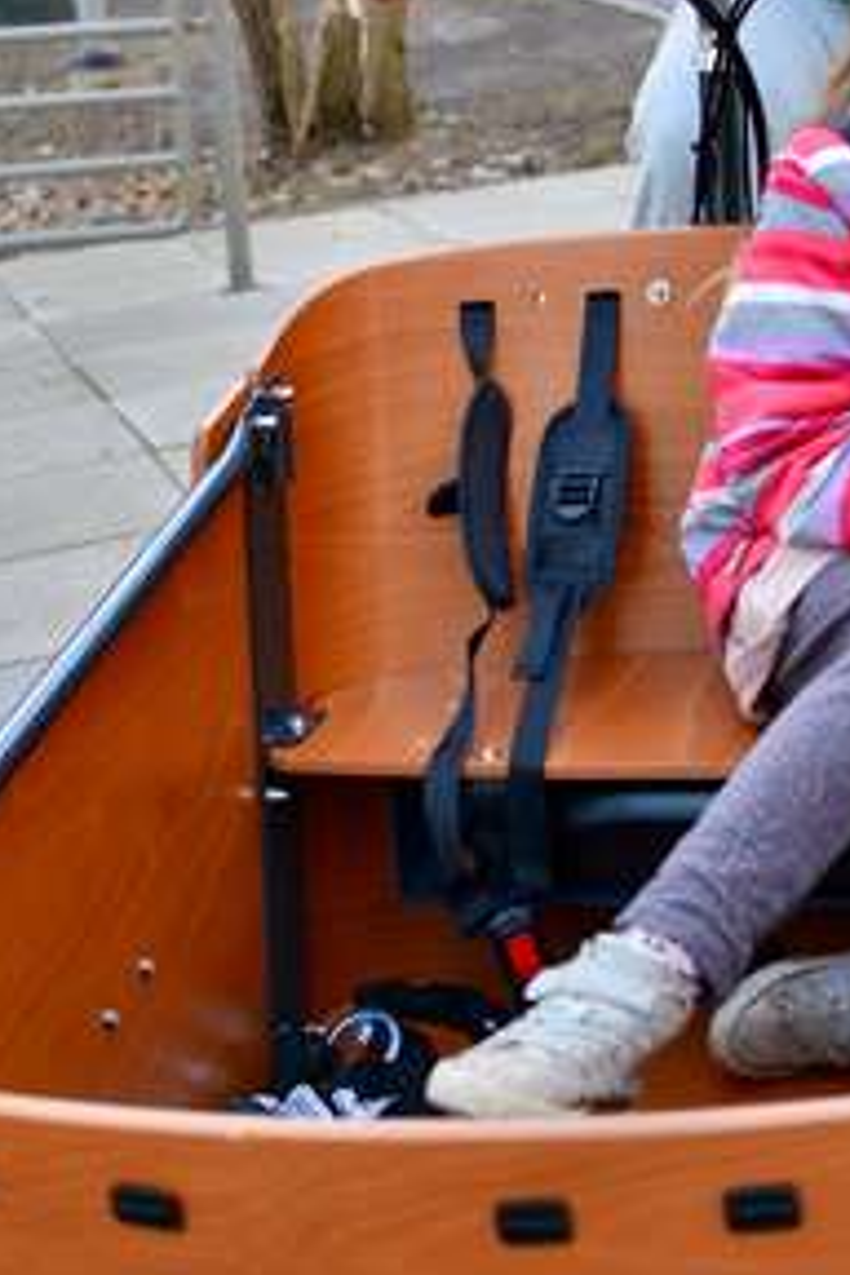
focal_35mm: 80
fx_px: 2833
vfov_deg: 25.2
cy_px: 405
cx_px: 615
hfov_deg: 17.0
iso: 250
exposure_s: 1/100
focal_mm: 32
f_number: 4
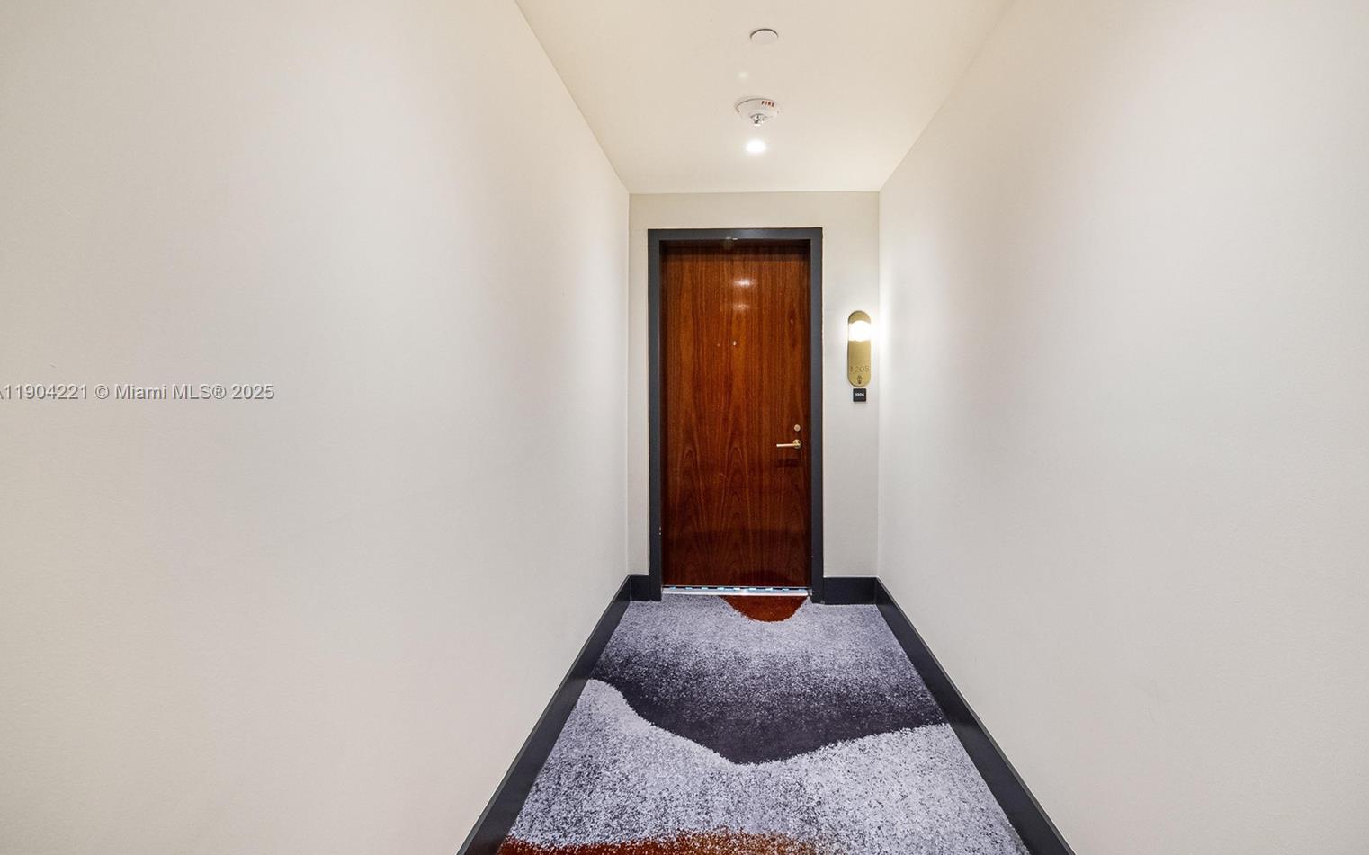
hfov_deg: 101.4
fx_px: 560
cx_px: 705
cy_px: 393
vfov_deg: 74.6
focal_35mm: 15
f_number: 4.5
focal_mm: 7
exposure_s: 1/30
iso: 800
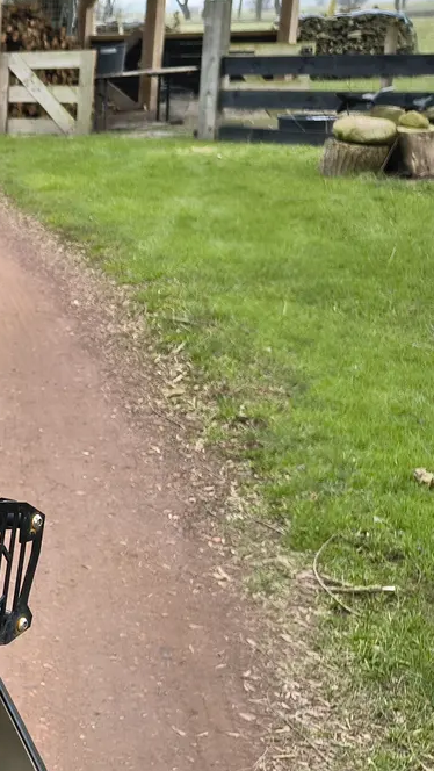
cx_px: -363
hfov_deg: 16.0
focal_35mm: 63
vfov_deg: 33.2
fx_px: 1288
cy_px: 463
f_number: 1.8
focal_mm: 5.56
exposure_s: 1/160
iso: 100
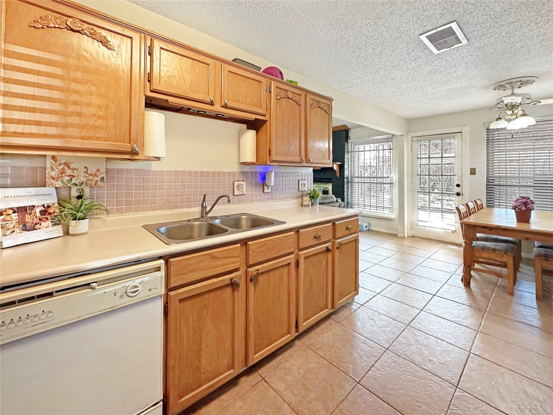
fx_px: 224
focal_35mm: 14
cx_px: 276
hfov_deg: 102.1
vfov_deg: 85.7
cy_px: 208
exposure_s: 1/60
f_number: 2.2
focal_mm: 2.22
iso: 200
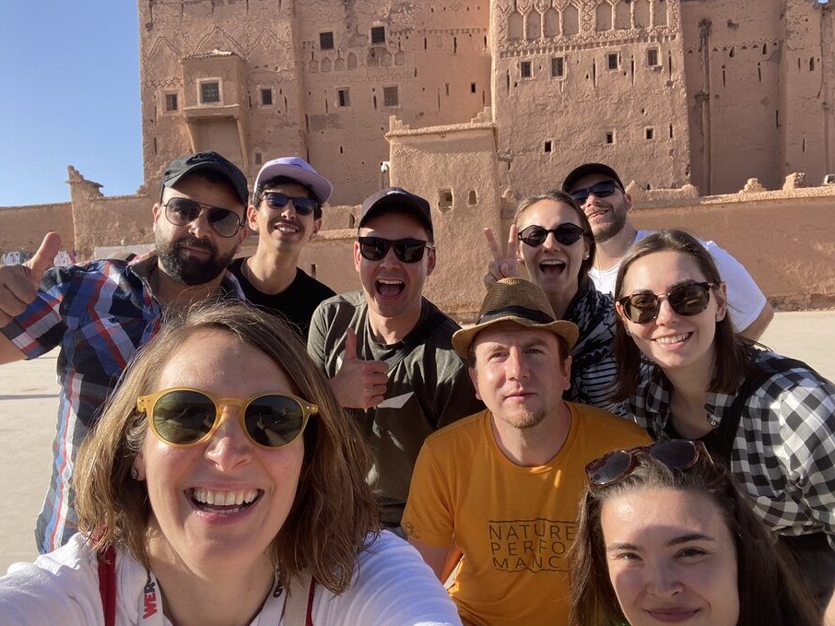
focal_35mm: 26
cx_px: 418
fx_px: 627
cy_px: 337
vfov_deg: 53.0
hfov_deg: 67.3
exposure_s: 1/450
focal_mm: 2.7
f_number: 2.2
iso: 25
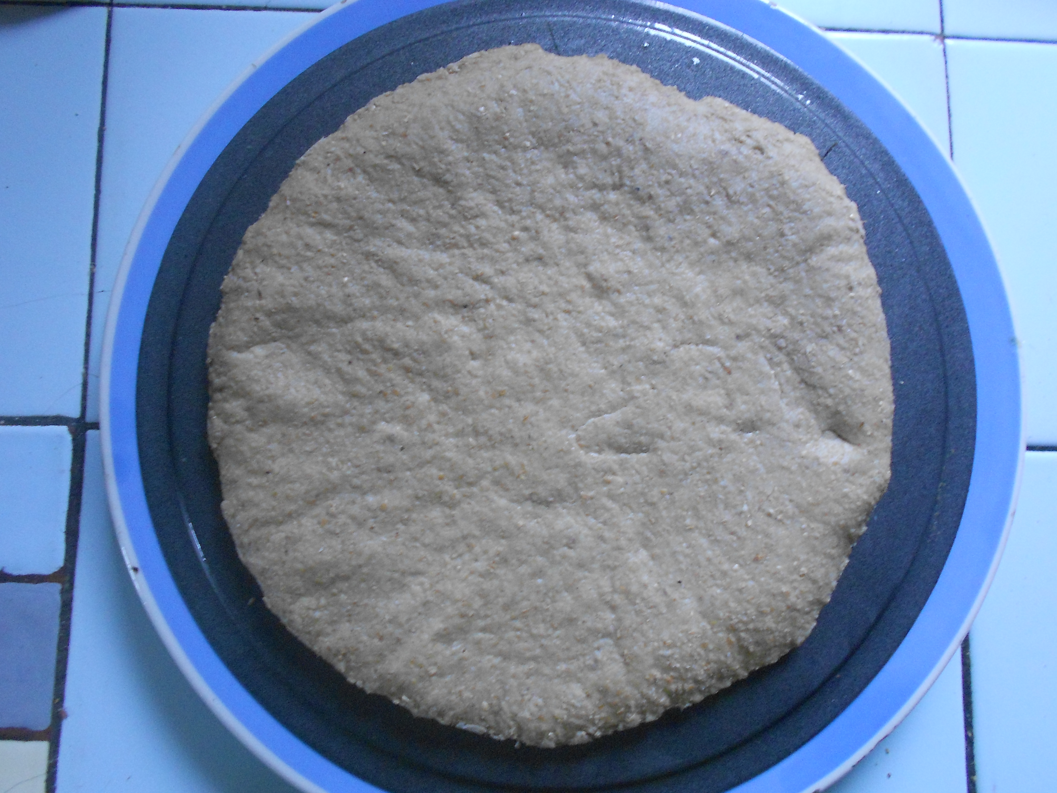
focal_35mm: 29
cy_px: 396
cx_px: 528
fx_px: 886
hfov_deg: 61.7
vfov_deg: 48.2
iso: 400
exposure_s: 1/20
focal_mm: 5.3
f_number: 3.4
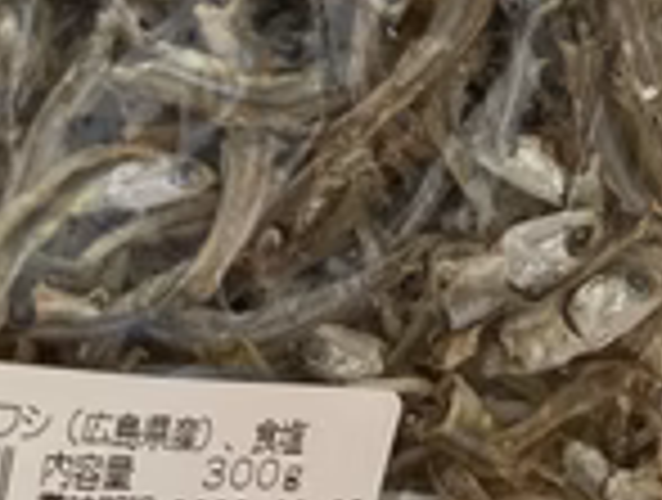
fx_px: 1457
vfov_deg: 19.2
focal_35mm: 76
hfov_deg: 25.0
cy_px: 77
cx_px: 567
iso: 320
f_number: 1.8
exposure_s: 1/45
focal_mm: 3.99
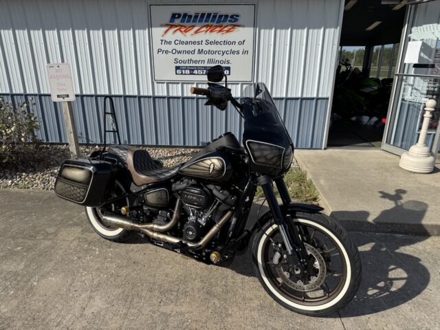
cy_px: 165
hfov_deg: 71.6
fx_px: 305
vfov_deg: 56.8
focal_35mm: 24
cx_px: 220
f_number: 1.78
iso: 80
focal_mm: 6.76
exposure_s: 1/4950
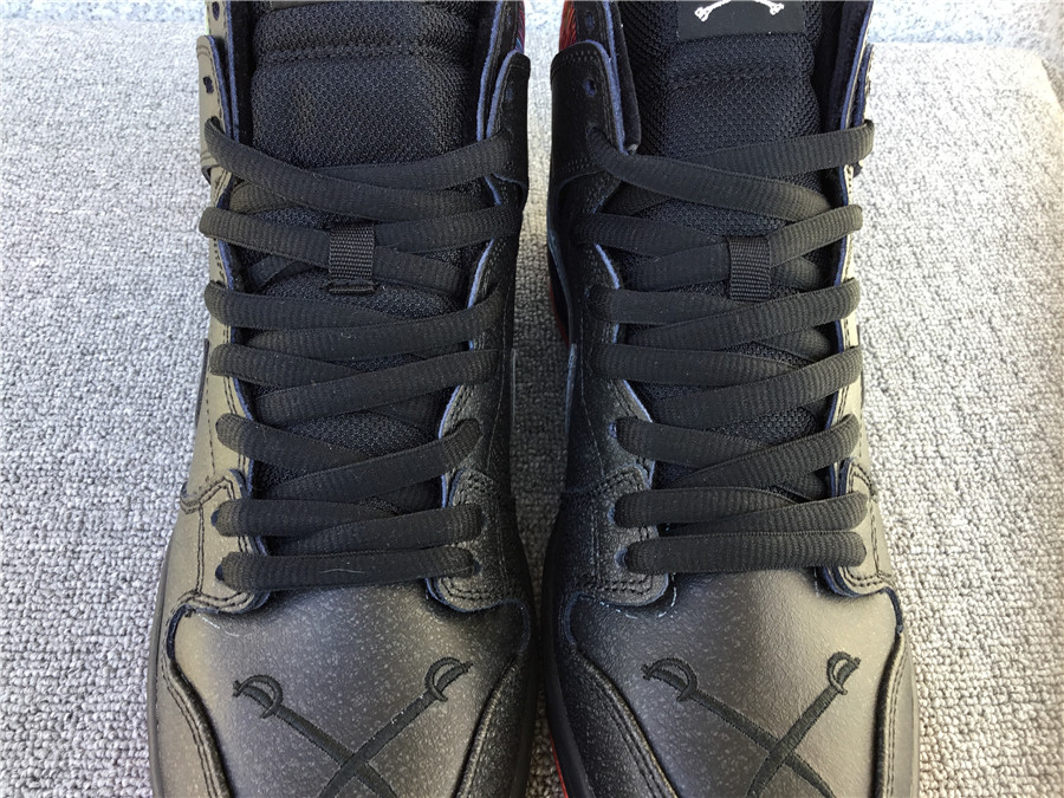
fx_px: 953
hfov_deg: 58.4
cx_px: 532
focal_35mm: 31
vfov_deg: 45.4
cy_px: 399
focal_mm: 3.3
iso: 25
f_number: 2.4
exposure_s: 1/50
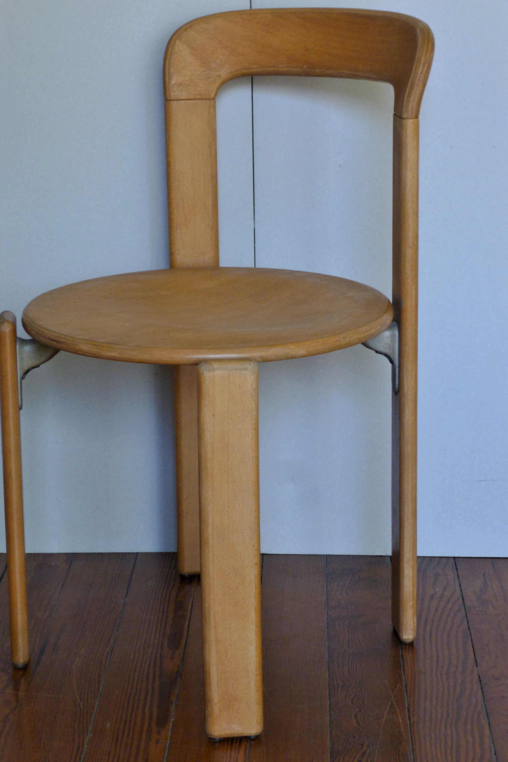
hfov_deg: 16.3
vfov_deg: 24.2
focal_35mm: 84
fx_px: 1778
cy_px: 378
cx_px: 225
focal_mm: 14.2
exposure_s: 1/8
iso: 200
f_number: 4.9
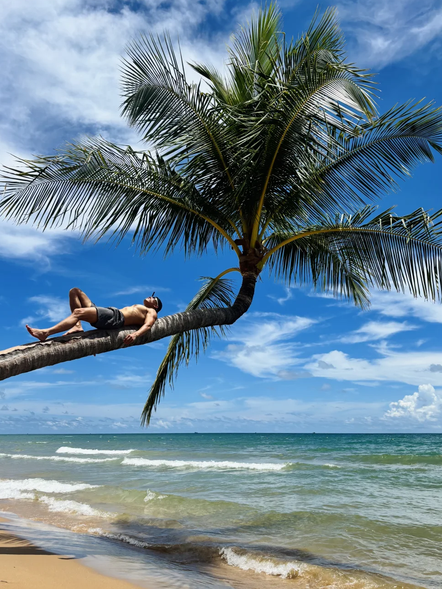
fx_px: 494
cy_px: 326
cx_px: 228
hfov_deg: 48.2
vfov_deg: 61.5
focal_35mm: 29
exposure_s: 1/5952
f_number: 1.6
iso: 50
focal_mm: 5.96
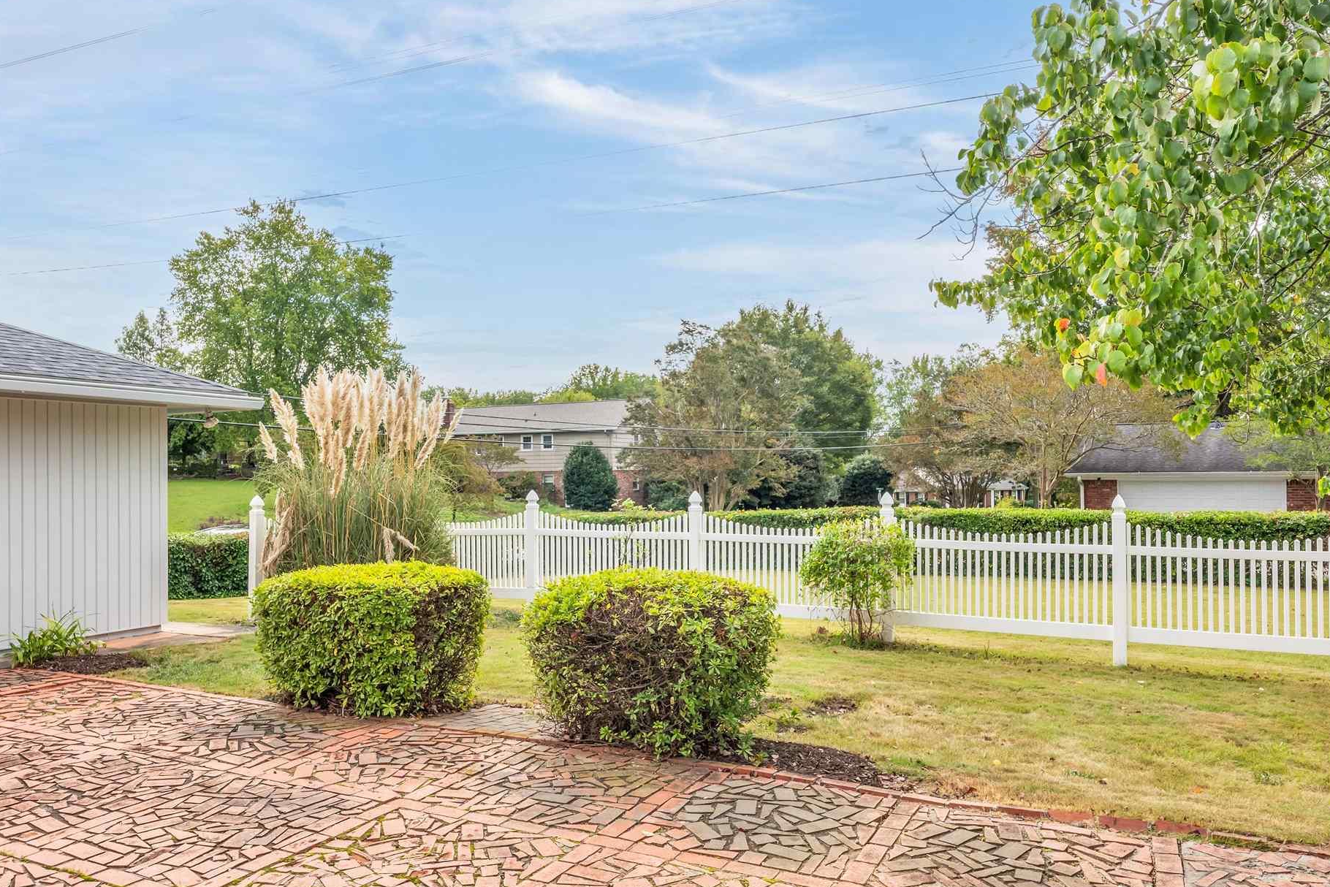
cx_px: 639
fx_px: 998
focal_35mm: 27
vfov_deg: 47.9
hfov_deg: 67.3
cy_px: 458
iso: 250
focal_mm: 16
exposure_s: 1/250
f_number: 9
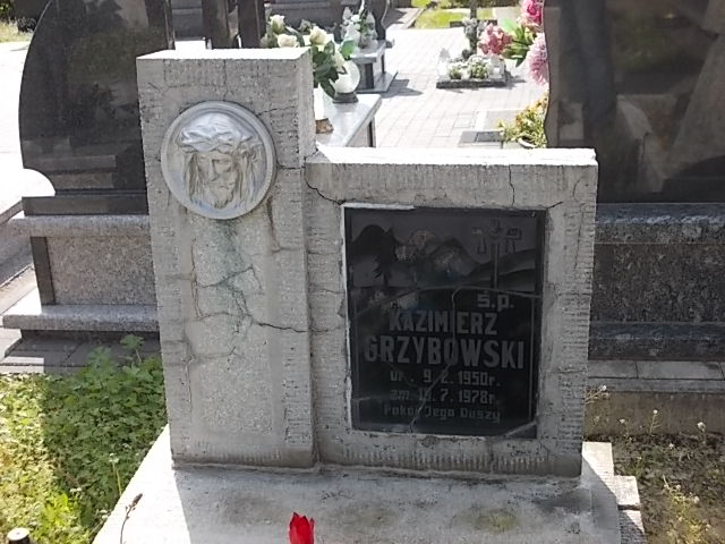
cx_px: 362
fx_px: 1068
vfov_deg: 28.6
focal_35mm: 51
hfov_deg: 37.5
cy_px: 272
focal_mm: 7.2
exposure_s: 1/320
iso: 80
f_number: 3.6
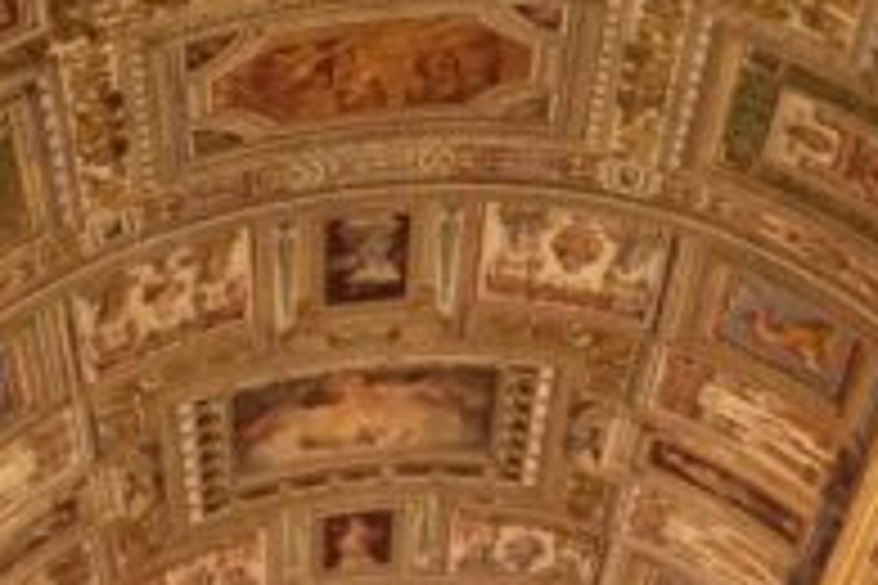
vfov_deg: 11.0
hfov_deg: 17.2
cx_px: 495
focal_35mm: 119
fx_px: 2902
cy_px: -338
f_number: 2.2
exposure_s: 1/33
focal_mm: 4.15
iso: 100
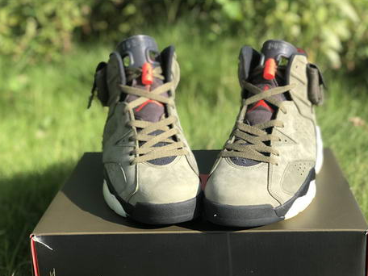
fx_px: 606
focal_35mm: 57
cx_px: 189
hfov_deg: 33.8
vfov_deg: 25.7
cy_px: 148
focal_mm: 6
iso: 16
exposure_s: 1/407
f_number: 2.4
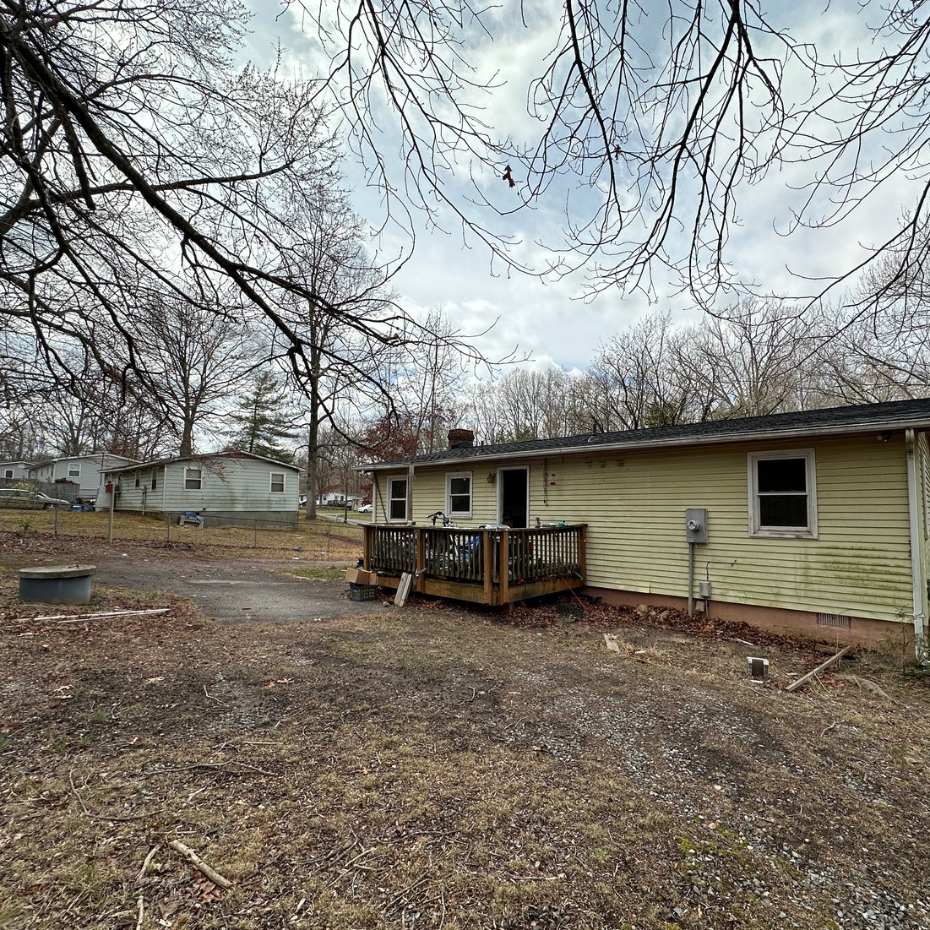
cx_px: 531
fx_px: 517
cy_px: 474
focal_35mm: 17
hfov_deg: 83.5
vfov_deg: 84.0
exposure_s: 1/2304
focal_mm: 2.22
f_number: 2.2
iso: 50
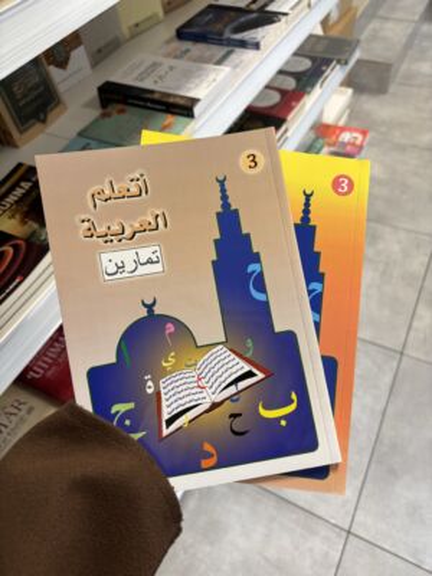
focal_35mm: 26
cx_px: 216
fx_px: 433
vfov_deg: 67.3
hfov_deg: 53.1
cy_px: 288
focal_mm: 5.96
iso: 64
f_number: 1.6
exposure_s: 1/50
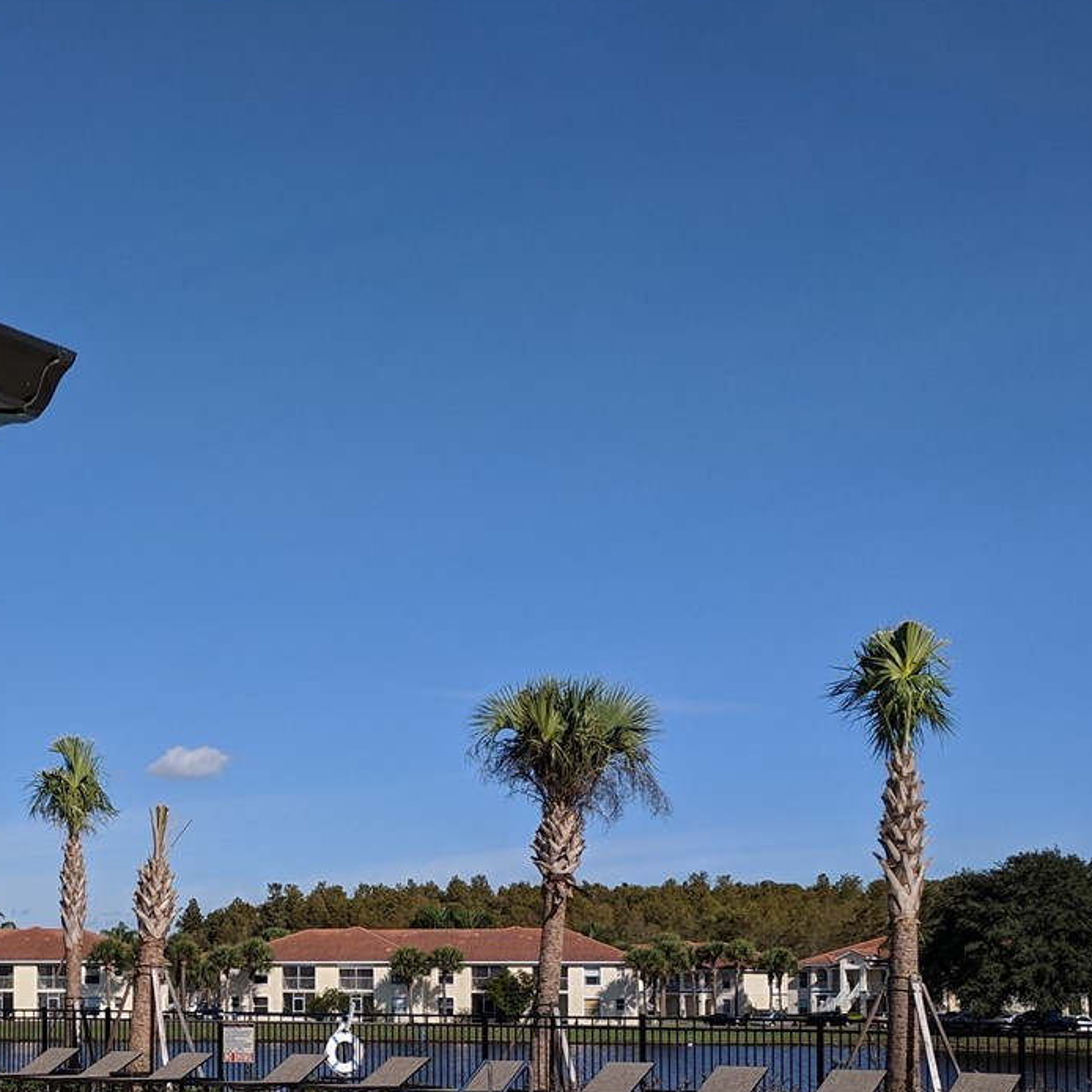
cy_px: 920
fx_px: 1892
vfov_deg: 31.1
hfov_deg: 31.3
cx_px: 208
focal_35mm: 53
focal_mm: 4.67
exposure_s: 1/4425
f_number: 2
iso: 52
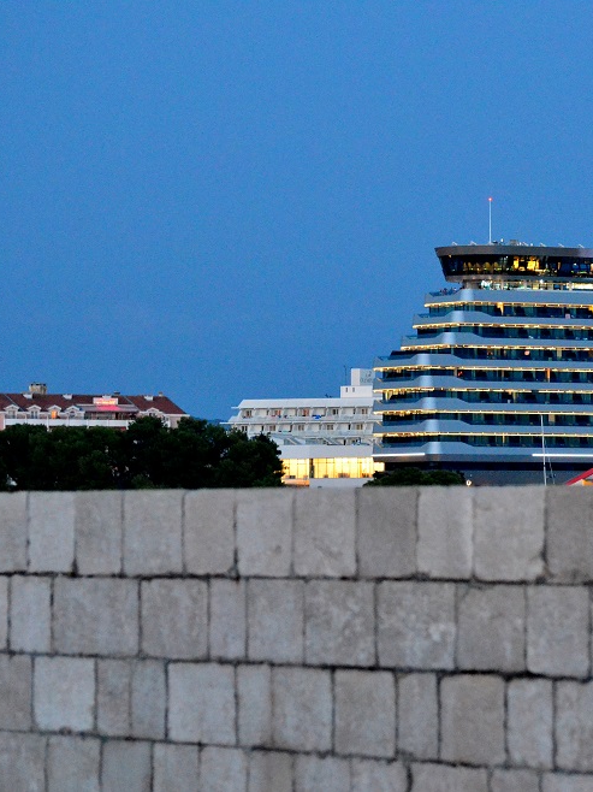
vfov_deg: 9.8
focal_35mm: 201
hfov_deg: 7.4
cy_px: 397
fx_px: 4594
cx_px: 530
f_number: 5
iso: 6400
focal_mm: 92
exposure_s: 1/25
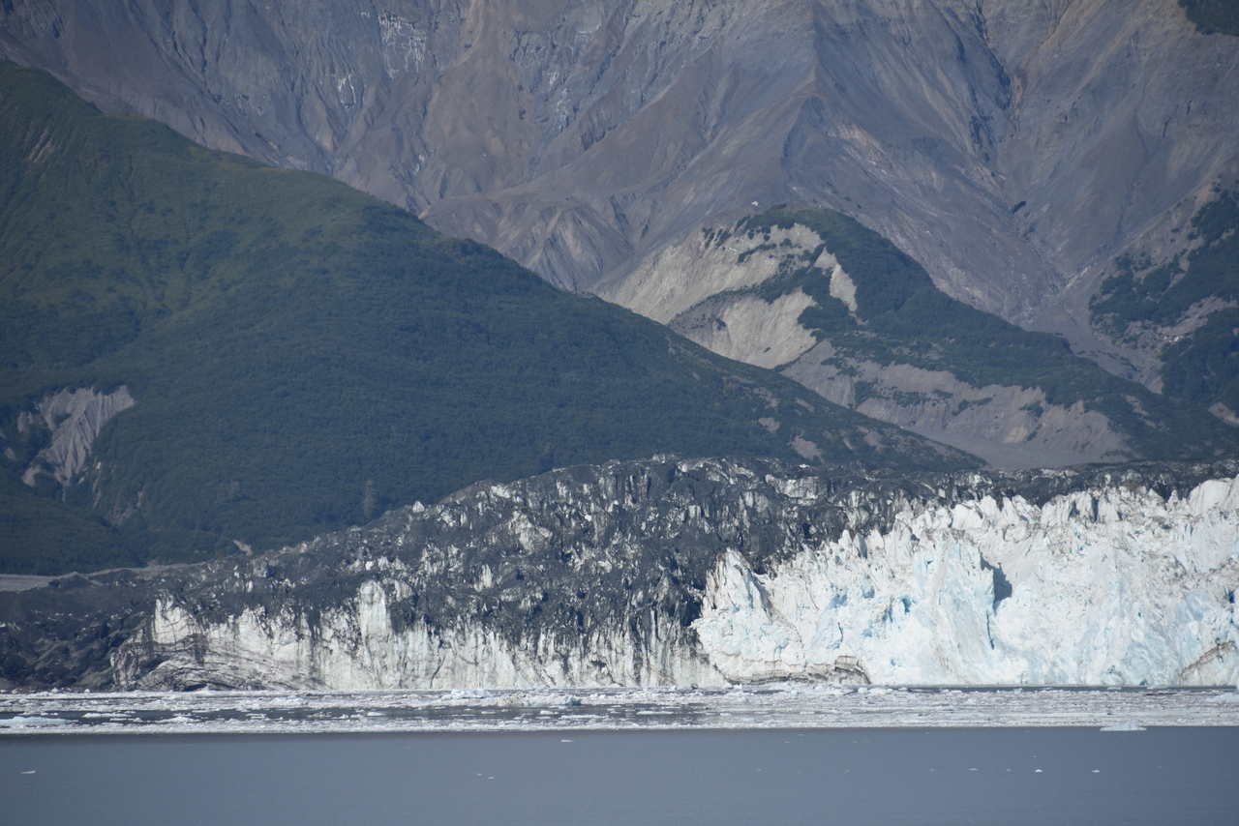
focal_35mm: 300
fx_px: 10327
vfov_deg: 4.6
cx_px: 620
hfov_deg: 6.9
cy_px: 413
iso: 100
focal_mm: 300
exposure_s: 1/640
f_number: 9
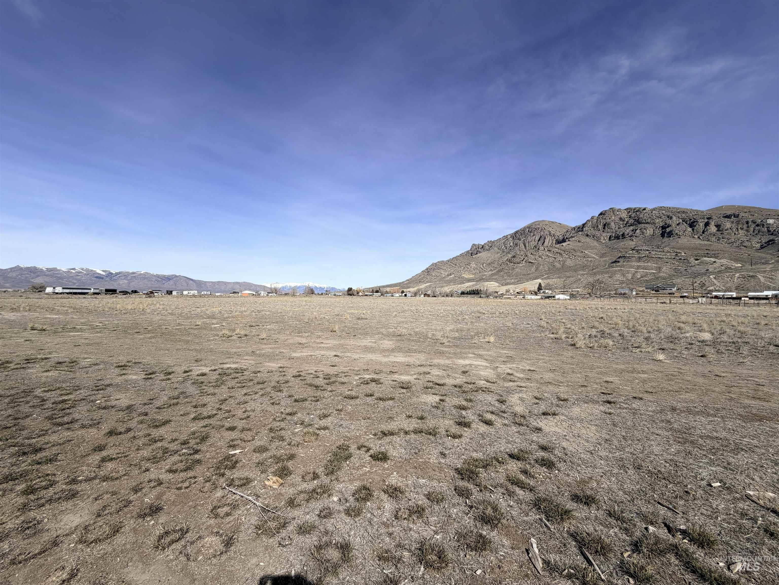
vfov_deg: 85.7
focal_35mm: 14
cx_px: 390
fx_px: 315
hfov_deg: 102.1
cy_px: 292
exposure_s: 1/1464
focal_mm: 2.22
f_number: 2.2
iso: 20
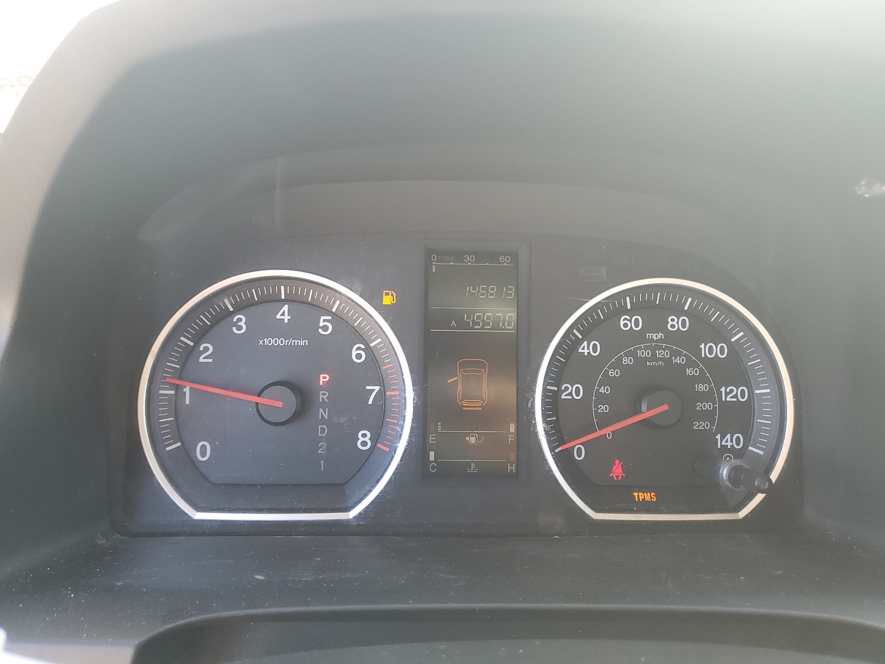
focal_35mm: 26
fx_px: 665
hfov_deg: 67.3
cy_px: 332
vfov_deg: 53.1
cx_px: 442
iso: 56
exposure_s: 1/120
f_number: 1.5
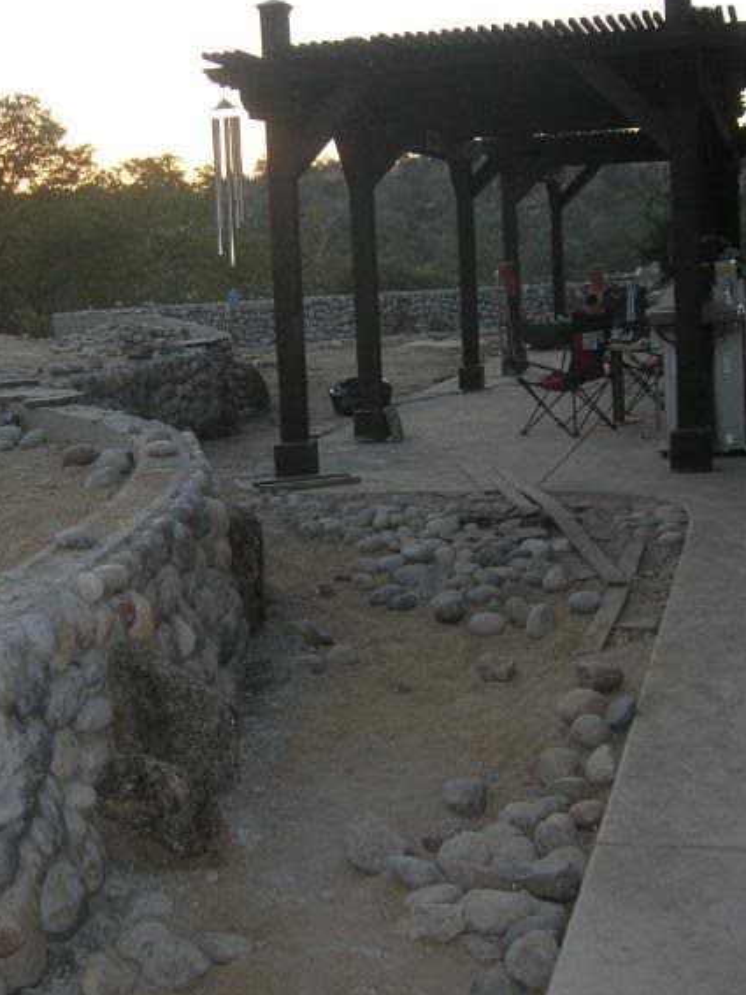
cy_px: 453
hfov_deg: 30.0
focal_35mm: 48
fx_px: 1380
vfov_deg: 39.6
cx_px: 239
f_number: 2.9
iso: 71
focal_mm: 5.7
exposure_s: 1/93
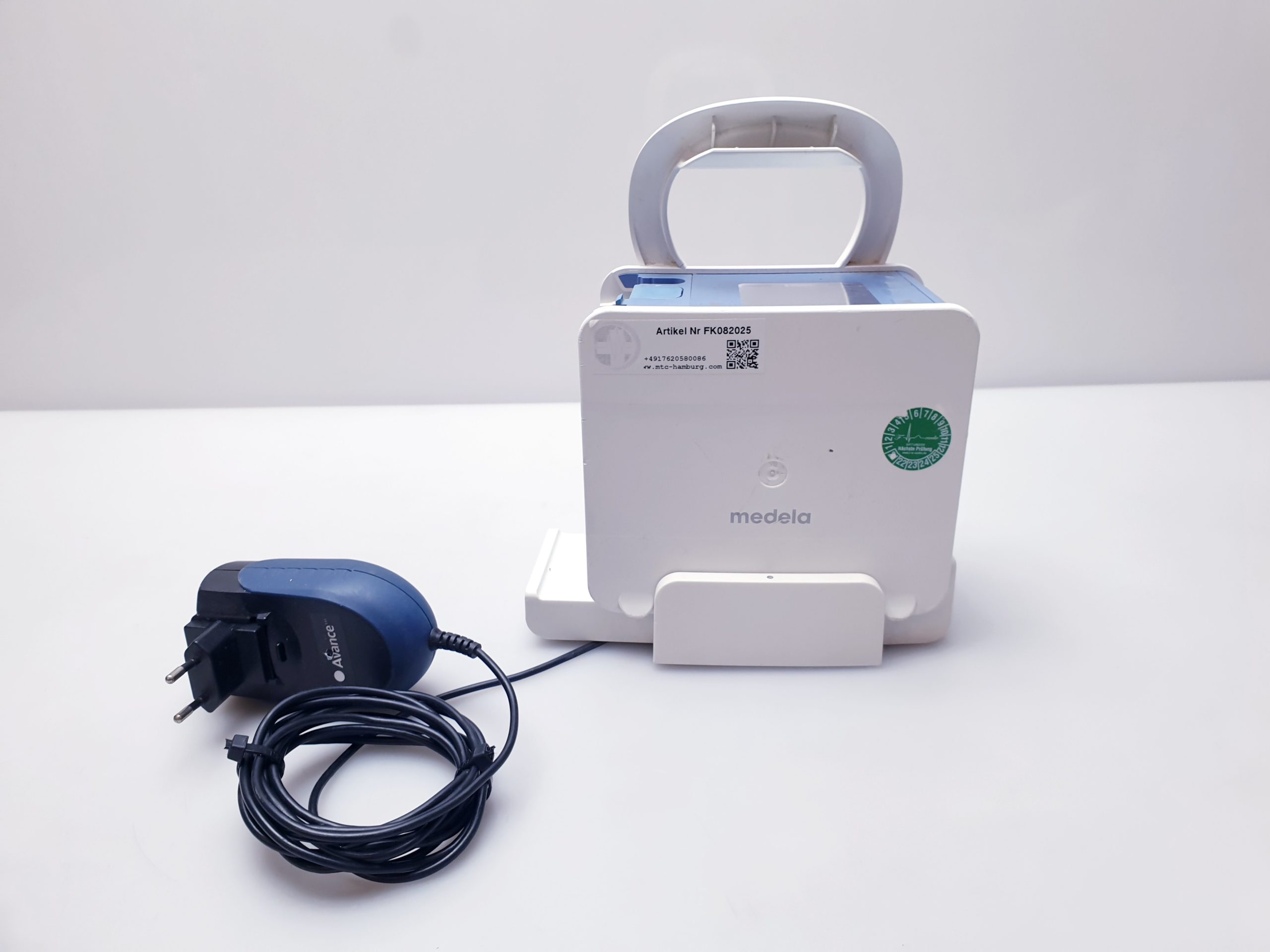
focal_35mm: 26
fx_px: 954
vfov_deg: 53.1
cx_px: 635
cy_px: 476
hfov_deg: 67.3
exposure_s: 1/50
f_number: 2.4
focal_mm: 4.3
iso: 64
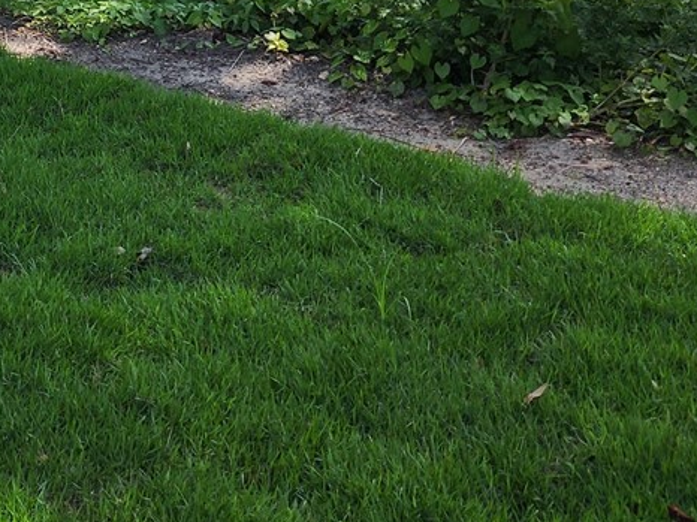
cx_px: -127
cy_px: -357
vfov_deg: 16.3
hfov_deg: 22.8
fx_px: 1590
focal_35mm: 79
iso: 12
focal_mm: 6.4
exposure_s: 1/276
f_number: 1.8
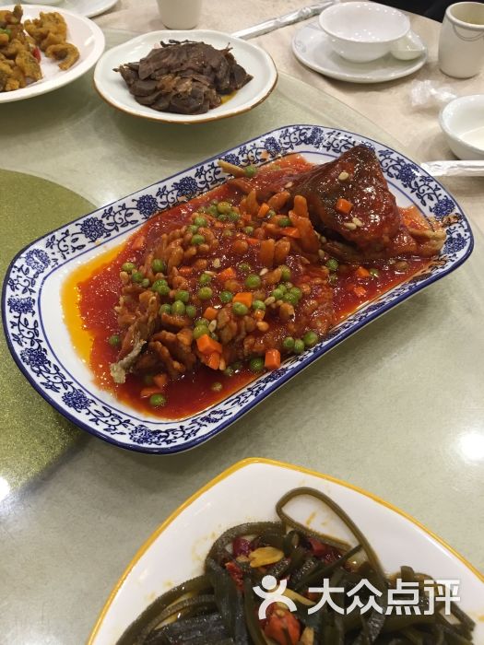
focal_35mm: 29
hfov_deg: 48.2
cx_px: 242
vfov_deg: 61.7
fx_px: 541
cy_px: 322
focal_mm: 4.15
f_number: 2.2
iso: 80
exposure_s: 1/17
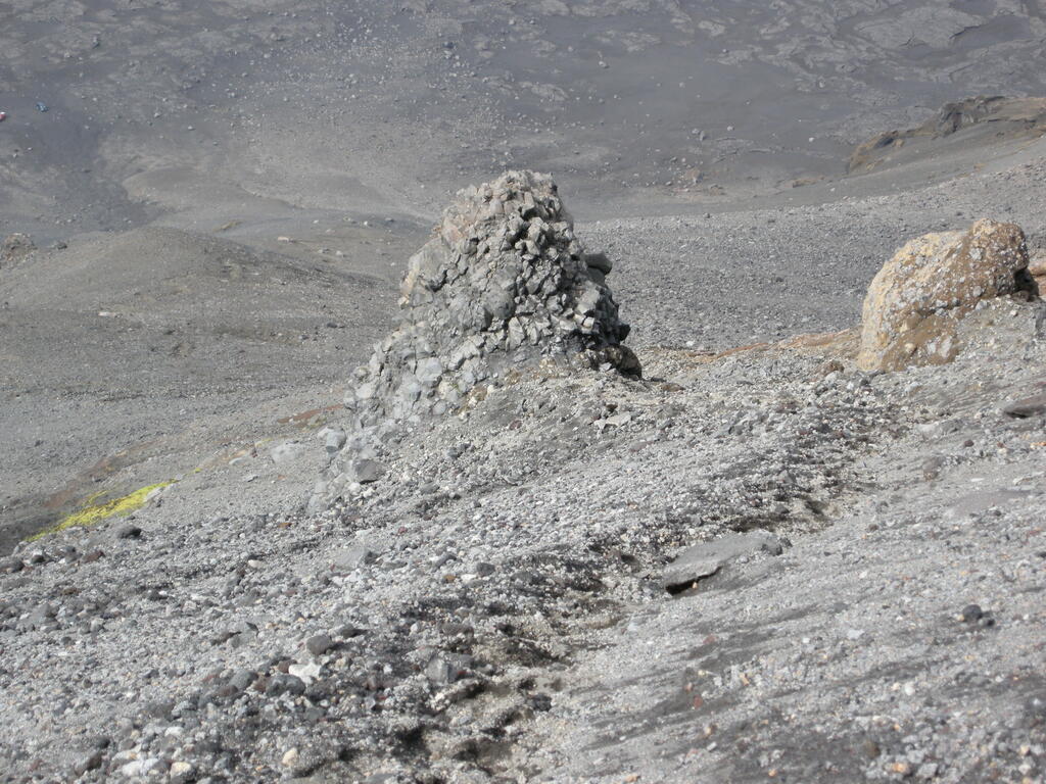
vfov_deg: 12.0
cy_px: 392
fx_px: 3717
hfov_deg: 16.0
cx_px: 523
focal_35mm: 123
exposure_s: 1/168
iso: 100
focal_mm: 26.3
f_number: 5.3
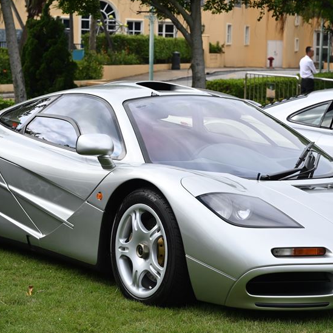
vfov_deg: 15.7
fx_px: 1208
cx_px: 187
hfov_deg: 15.7
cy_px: 150
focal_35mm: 111
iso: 250
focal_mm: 70
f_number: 8
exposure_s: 1/500
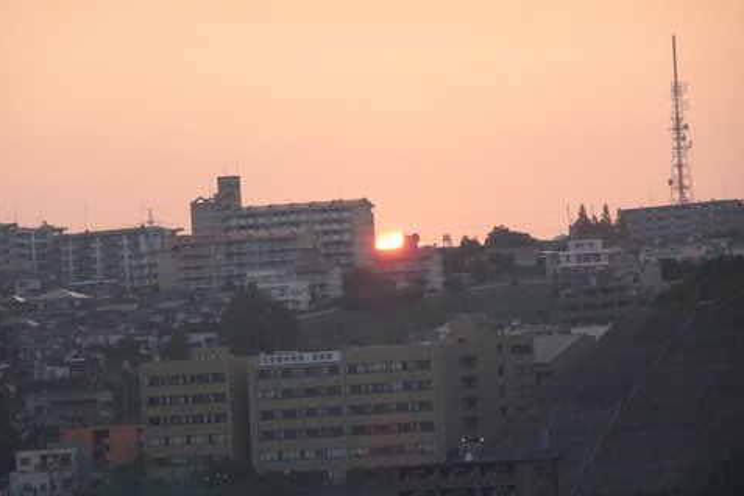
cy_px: 279
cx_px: 371
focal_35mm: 314
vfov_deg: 4.4
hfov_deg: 6.6
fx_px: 6489
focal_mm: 51.19
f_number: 6.3
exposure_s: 1/250
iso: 500
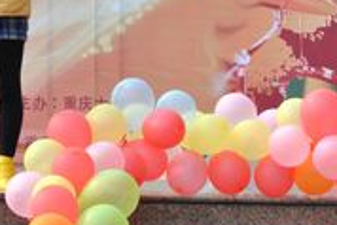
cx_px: -23
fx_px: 1583
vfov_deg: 8.1
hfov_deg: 12.0
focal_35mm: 169
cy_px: -8
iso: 800
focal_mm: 50
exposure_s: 1/500
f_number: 11
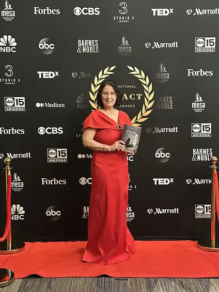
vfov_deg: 37.5
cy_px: 146
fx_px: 430
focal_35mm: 51
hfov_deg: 28.6
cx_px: 112
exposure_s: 1/30
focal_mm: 6.86
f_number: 1.78
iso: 500
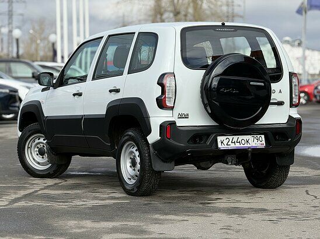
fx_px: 1108
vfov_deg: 12.3
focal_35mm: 120
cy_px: 120
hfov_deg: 16.4
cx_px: 160
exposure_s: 1/1342
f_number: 2.8
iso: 64
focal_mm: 15.66
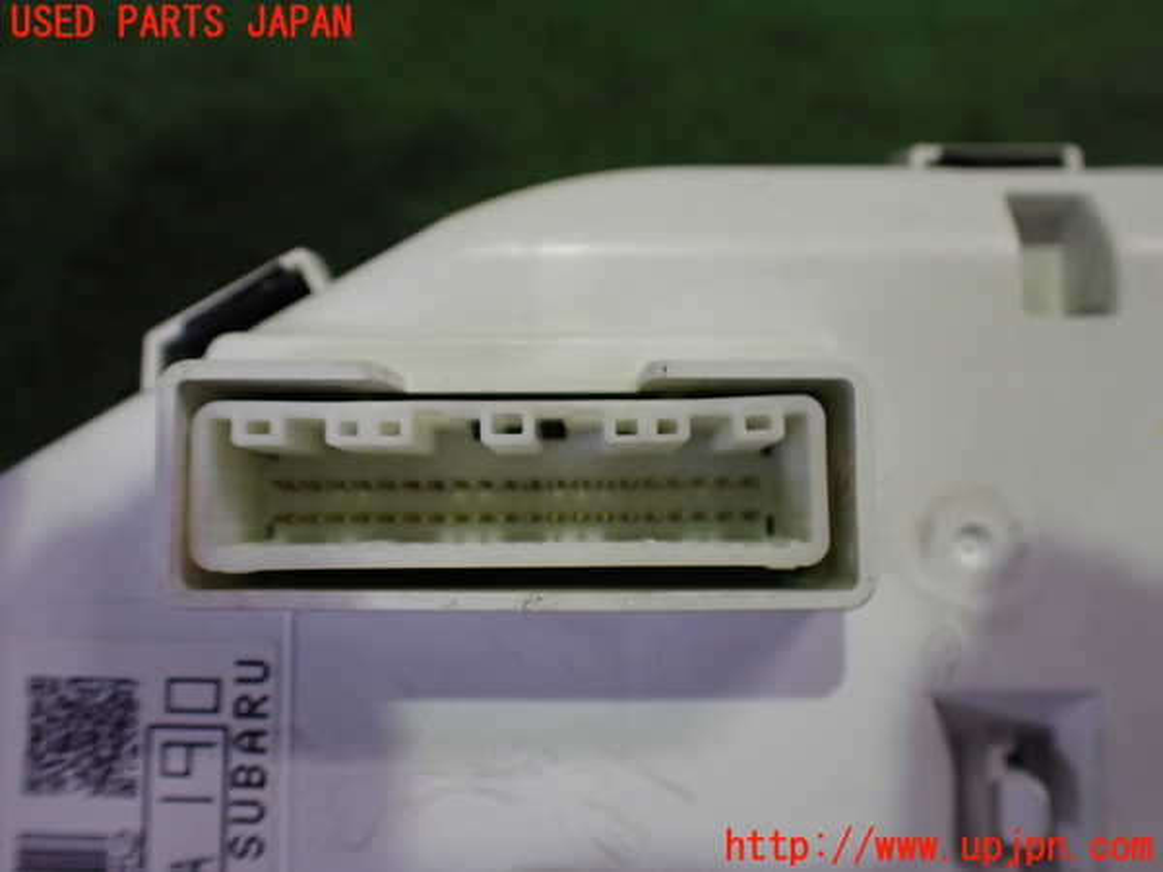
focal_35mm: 30
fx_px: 1008
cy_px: 436
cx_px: 582
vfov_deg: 46.8
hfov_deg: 60.0
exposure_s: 1/125
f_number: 2.3
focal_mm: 5.4
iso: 640
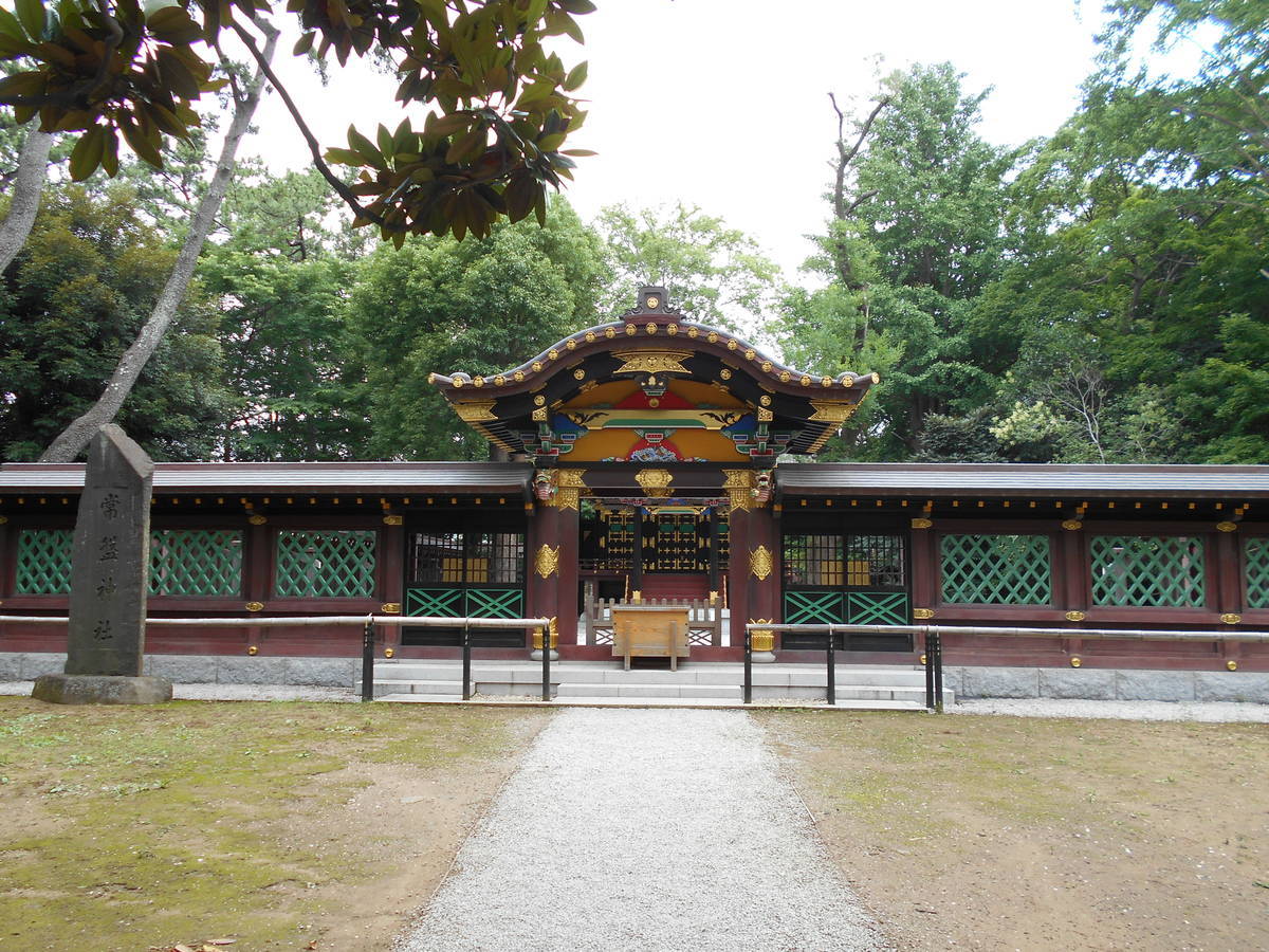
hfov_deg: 67.3
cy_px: 476
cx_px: 634
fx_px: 953
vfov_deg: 53.1
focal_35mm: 26
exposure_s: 1/160
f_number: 3.2
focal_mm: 4.6
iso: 80
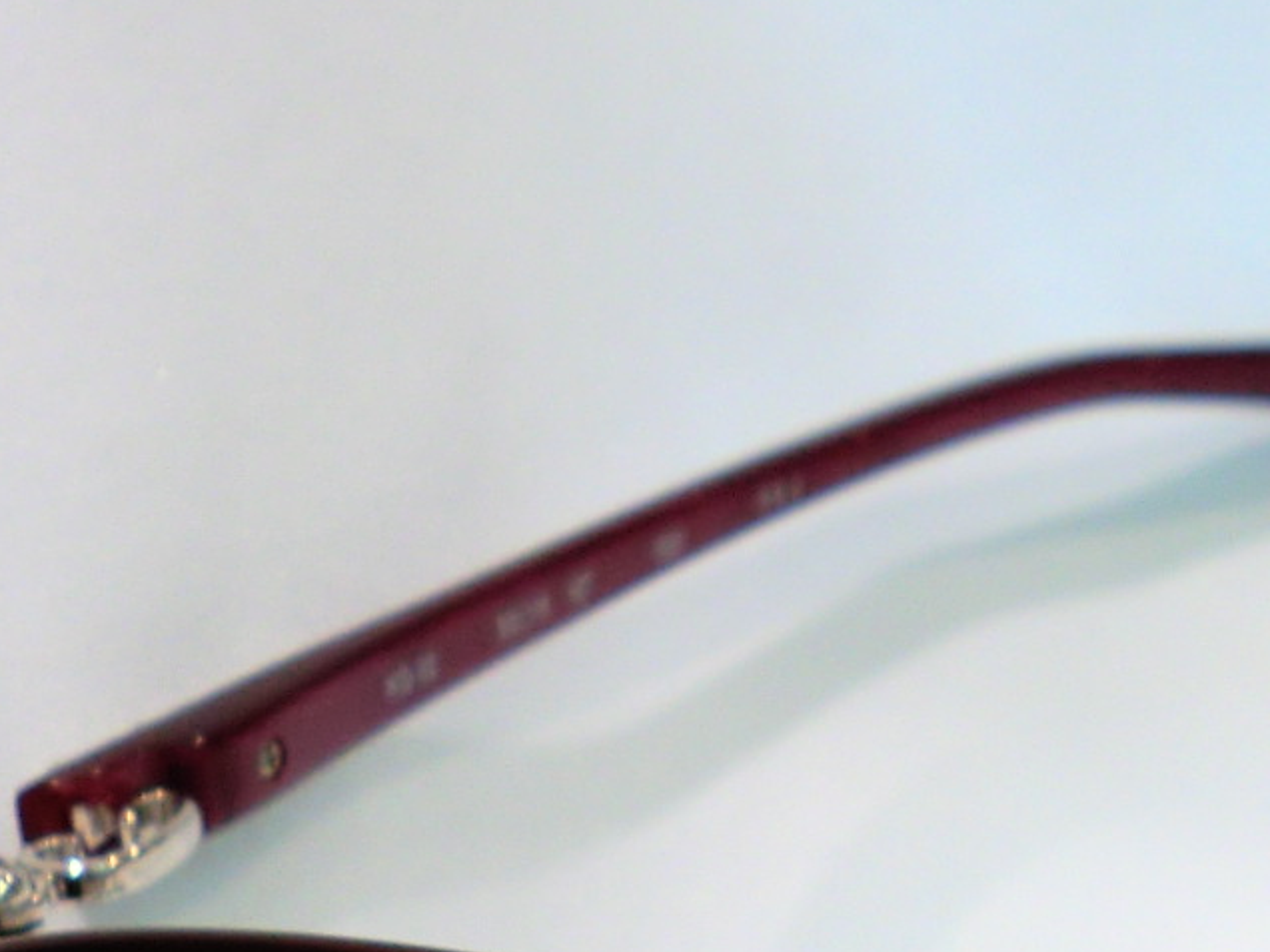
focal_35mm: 103
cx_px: 1655
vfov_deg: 14.1
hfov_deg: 17.8
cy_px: 1012
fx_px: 3779
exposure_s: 1/60
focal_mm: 5.8
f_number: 3.5
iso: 100
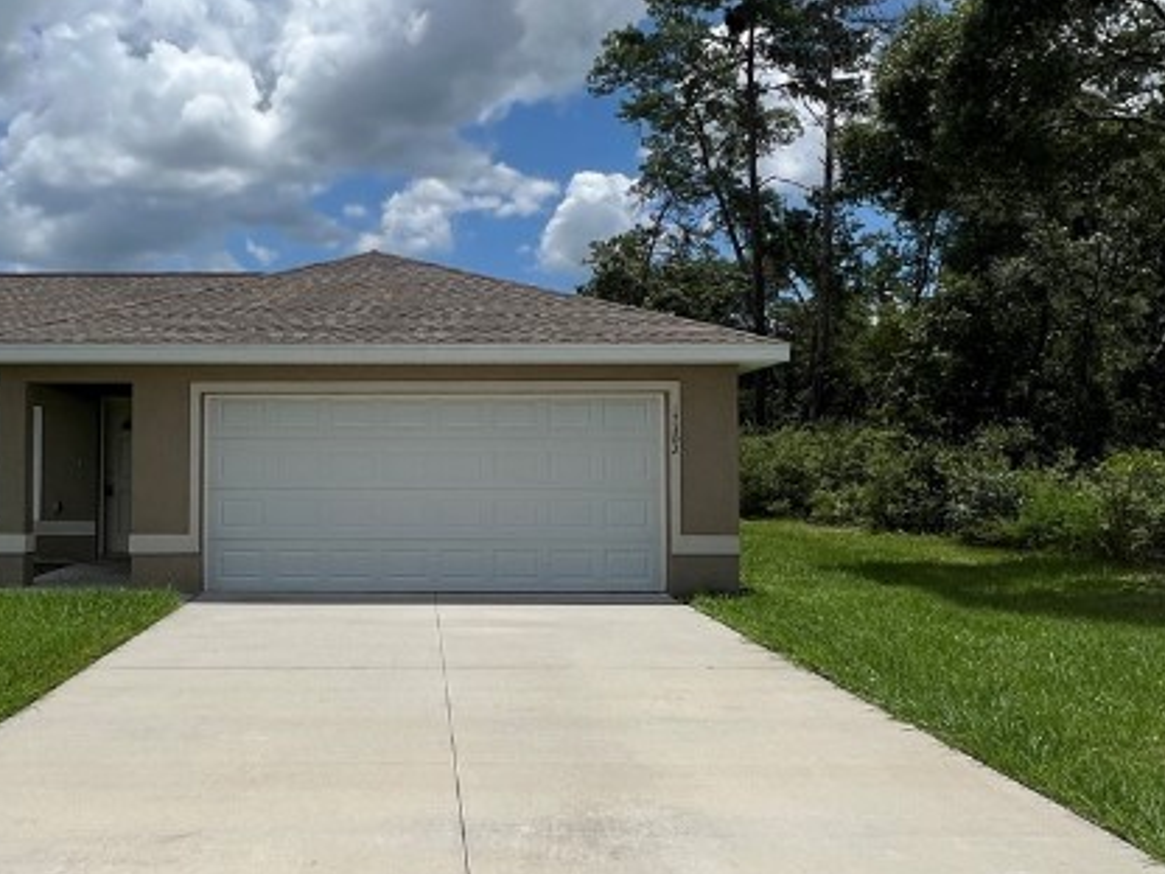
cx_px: 403
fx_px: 1077
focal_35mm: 32
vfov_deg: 44.2
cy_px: 434
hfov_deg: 55.8
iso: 32
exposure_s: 1/3125
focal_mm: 1.57
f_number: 1.8
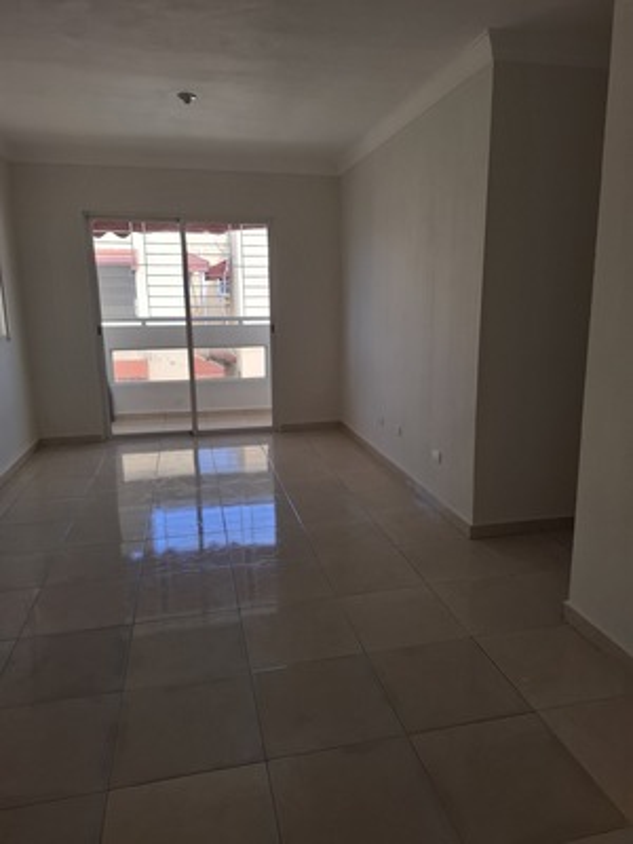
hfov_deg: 58.9
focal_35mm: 23
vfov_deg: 73.9
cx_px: 316
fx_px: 561
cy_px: 422
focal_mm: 5.54
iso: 50
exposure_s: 1/104
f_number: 1.8
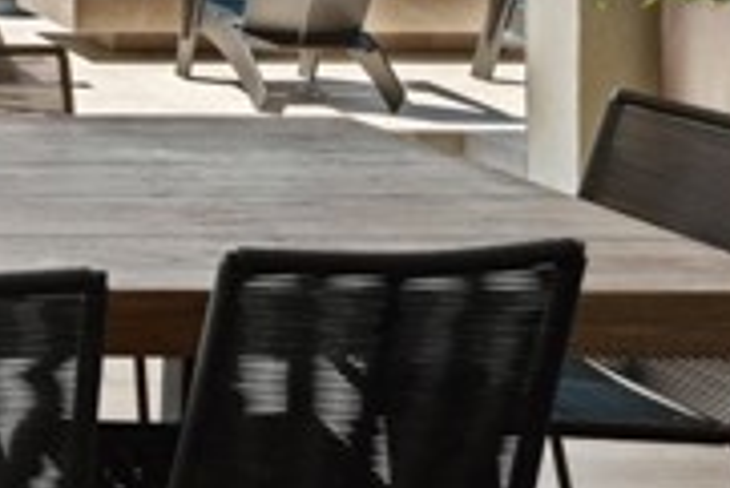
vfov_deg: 20.5
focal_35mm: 60
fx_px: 1218
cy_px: -159
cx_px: -375
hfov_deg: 25.1
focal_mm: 11.5
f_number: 8
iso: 125
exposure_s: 1/17
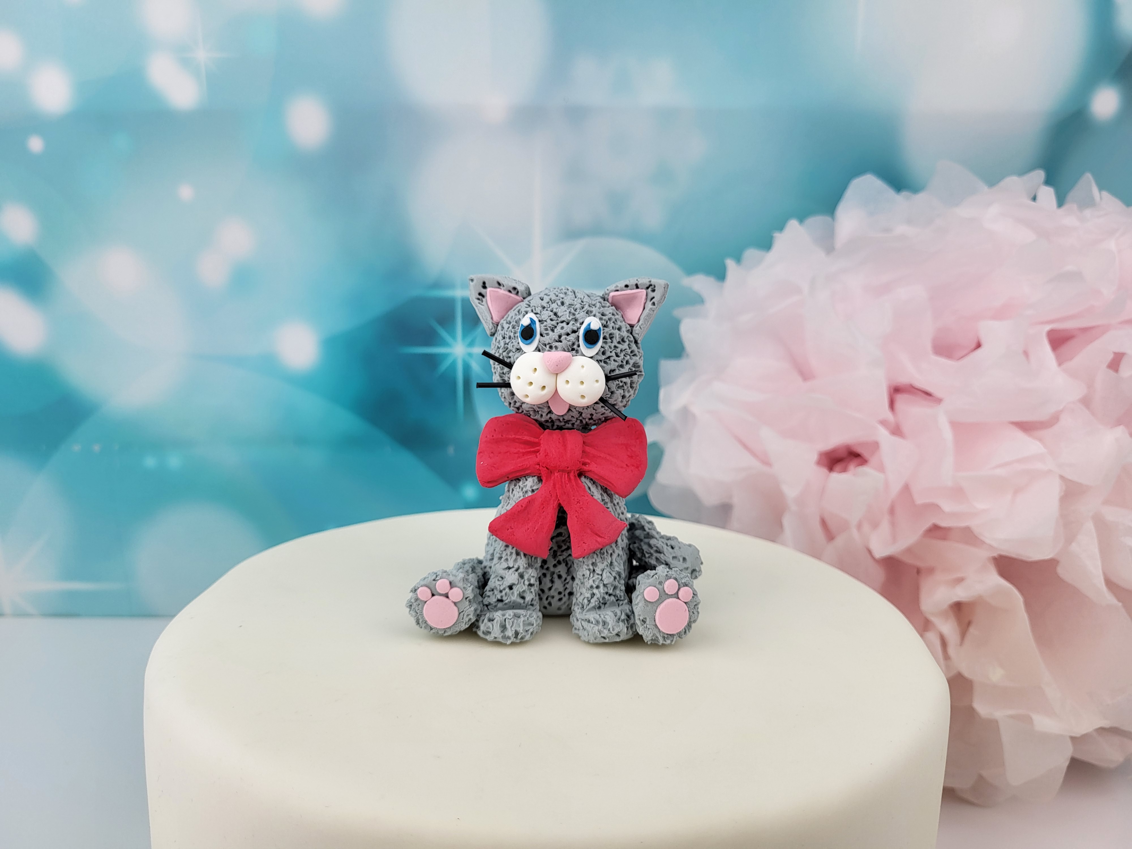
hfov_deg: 67.3
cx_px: 566
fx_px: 850
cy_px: 424
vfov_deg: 53.1
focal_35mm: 26
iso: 40
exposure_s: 1/180
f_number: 1.8
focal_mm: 5.4
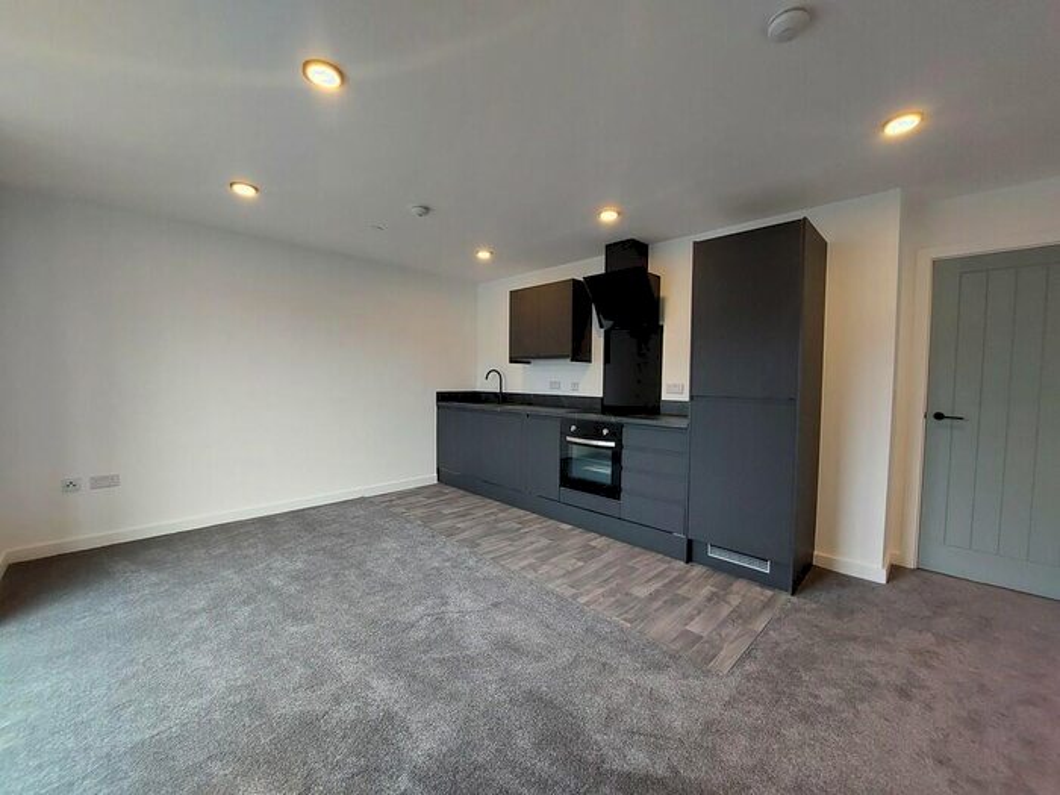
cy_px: 398
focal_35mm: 13
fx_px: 398
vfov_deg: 89.9
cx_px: 530
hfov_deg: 106.2
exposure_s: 1/60
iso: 160
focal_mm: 1.74
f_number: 2.2
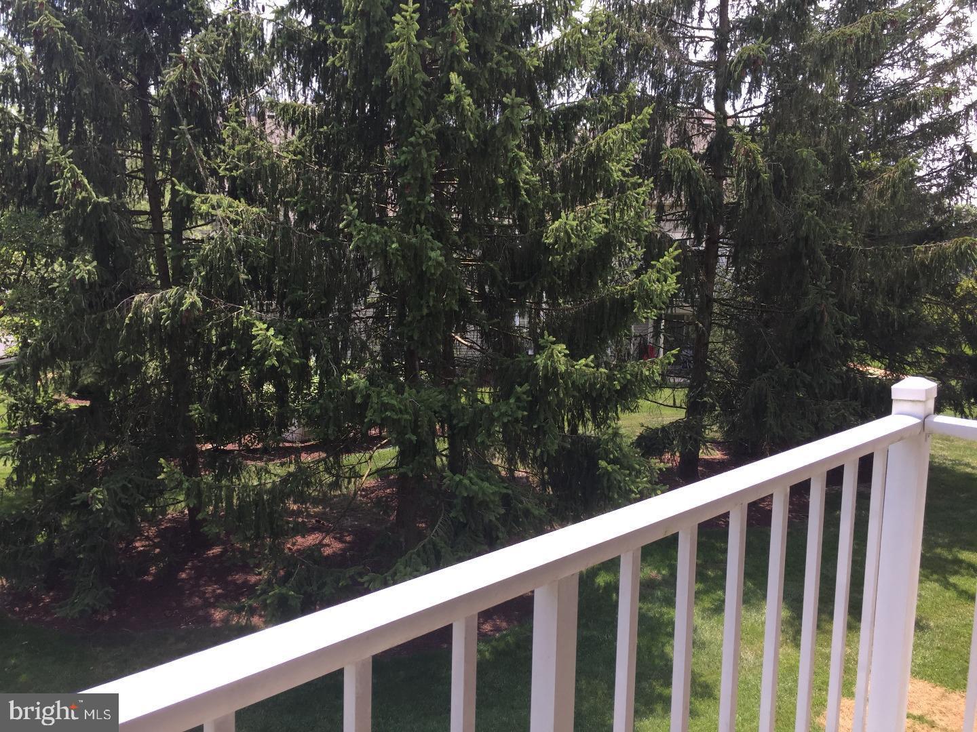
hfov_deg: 61.7
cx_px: 488
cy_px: 366
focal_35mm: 29
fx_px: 818
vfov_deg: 48.2
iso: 32
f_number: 2.2
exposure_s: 1/573
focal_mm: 4.15
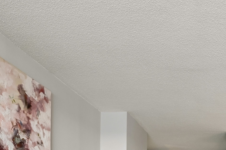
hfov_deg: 36.1
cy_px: 218
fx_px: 308
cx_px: 229
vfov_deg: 23.0
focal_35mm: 49
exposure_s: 1/4
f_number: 8
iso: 160
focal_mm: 8
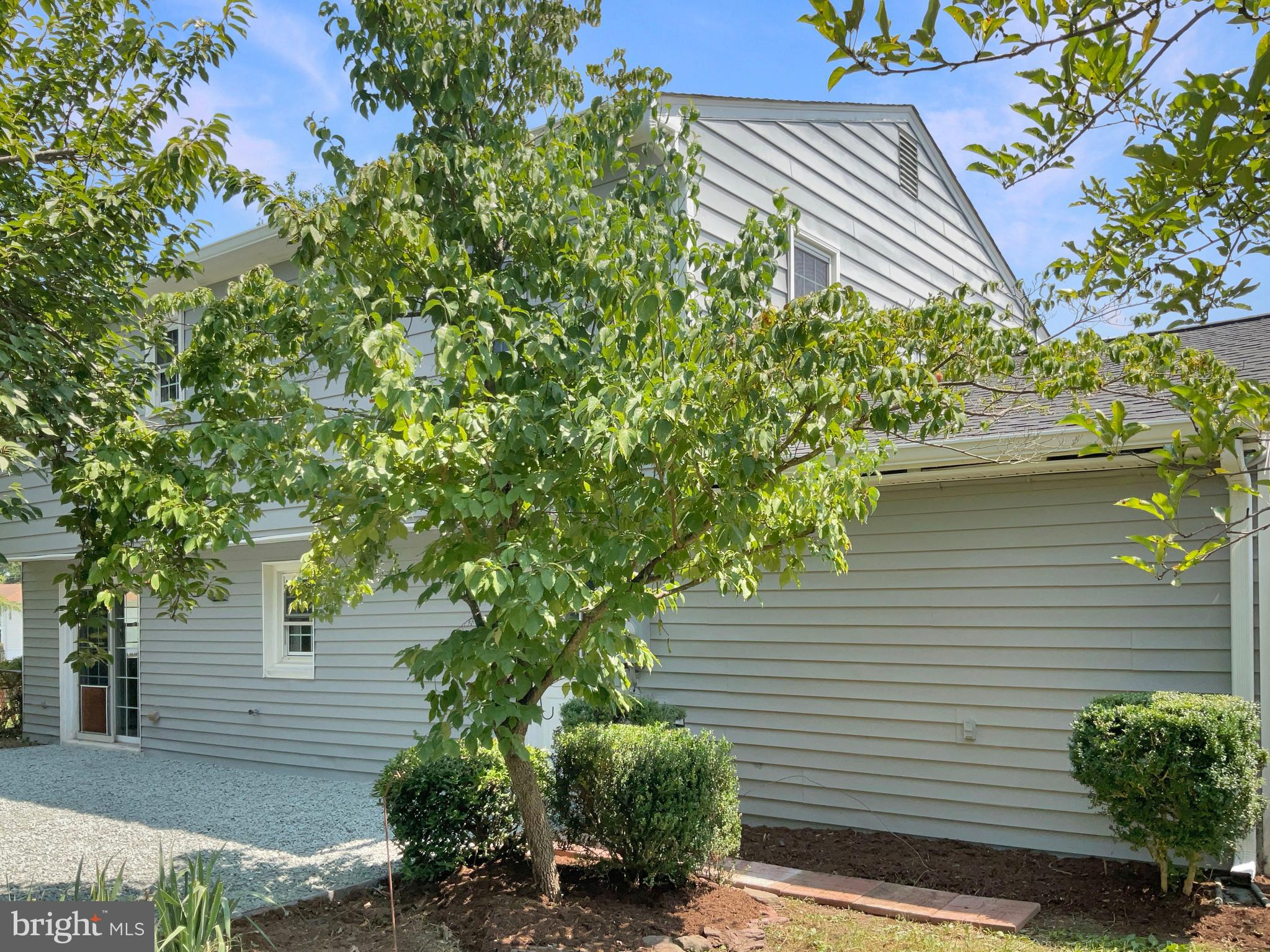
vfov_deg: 48.2
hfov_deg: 61.7
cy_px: 476
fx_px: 1064
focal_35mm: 29
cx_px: 635
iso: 16
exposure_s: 1/728
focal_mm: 3
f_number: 1.8
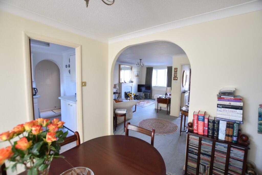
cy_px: 88
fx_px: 109
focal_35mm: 15
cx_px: 131
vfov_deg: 77.3
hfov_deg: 100.4
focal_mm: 10
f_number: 3.5
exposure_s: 1/8
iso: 100
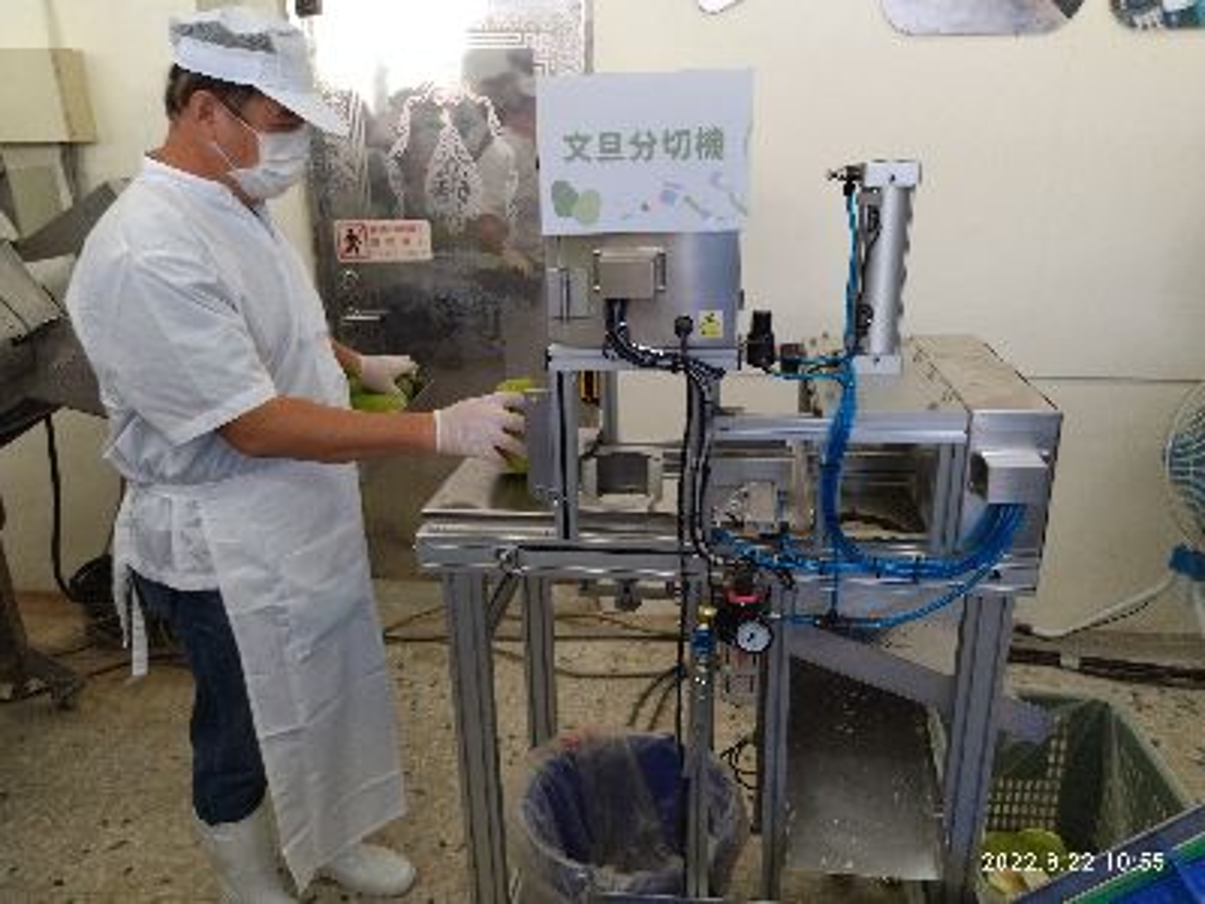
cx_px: 602
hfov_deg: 65.3
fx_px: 940
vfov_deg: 51.4
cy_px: 452
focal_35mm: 27
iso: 167
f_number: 1.79
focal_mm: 4.74
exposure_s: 1/120
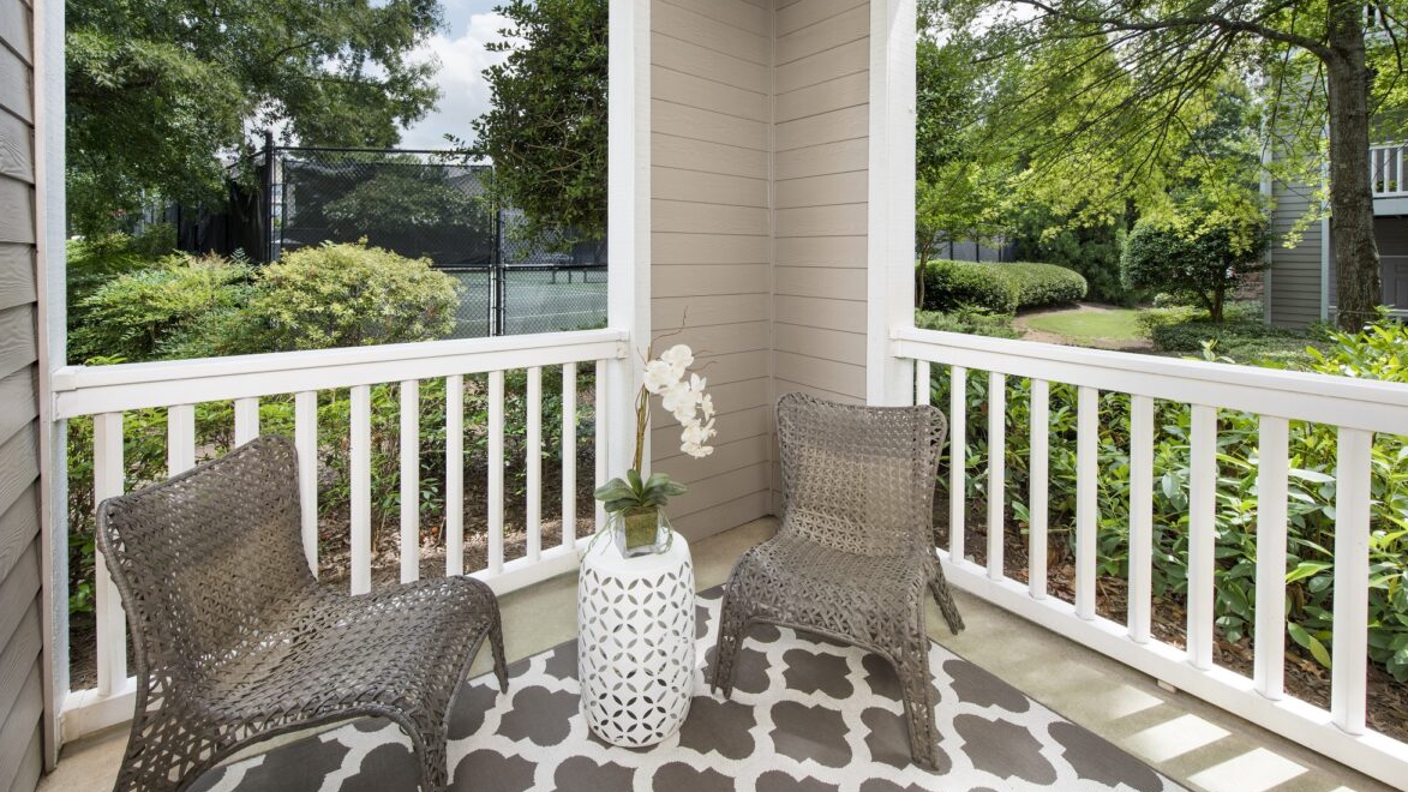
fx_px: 560
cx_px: 693
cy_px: 316
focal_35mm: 15
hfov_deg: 103.0
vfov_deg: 69.8
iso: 125
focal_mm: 14
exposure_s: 1/50
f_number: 10
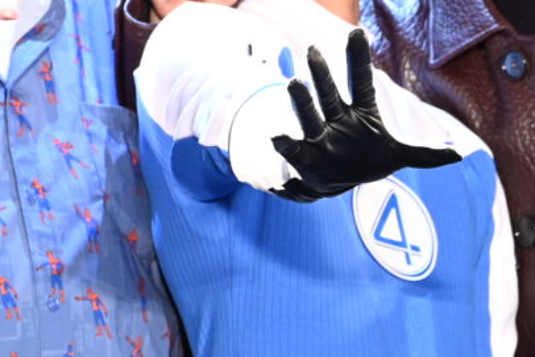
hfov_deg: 2.7
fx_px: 11253
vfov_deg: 1.8
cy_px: 130
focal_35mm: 757
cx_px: -20
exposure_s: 1/200
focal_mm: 200
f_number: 6.3
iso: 4000
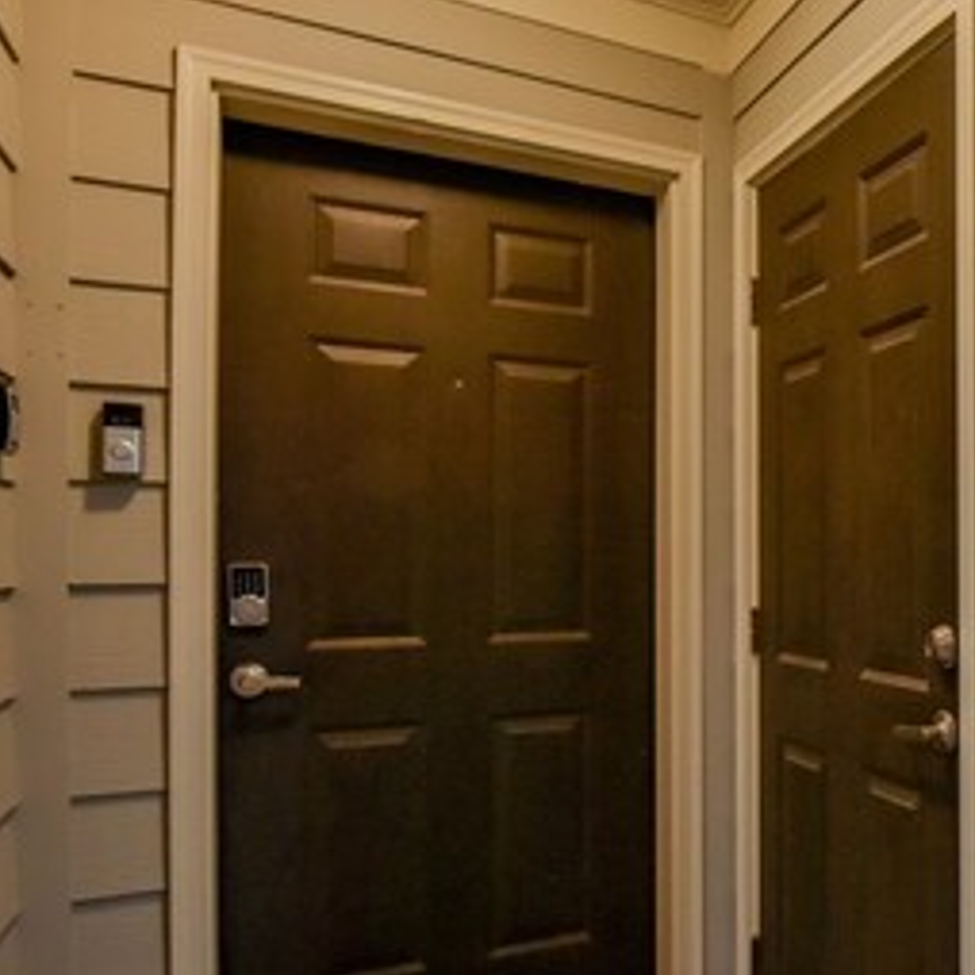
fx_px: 956
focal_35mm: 30
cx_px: 856
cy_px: 566
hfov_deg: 48.9
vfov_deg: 53.8
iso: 2000
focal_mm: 14
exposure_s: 1/50
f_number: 8
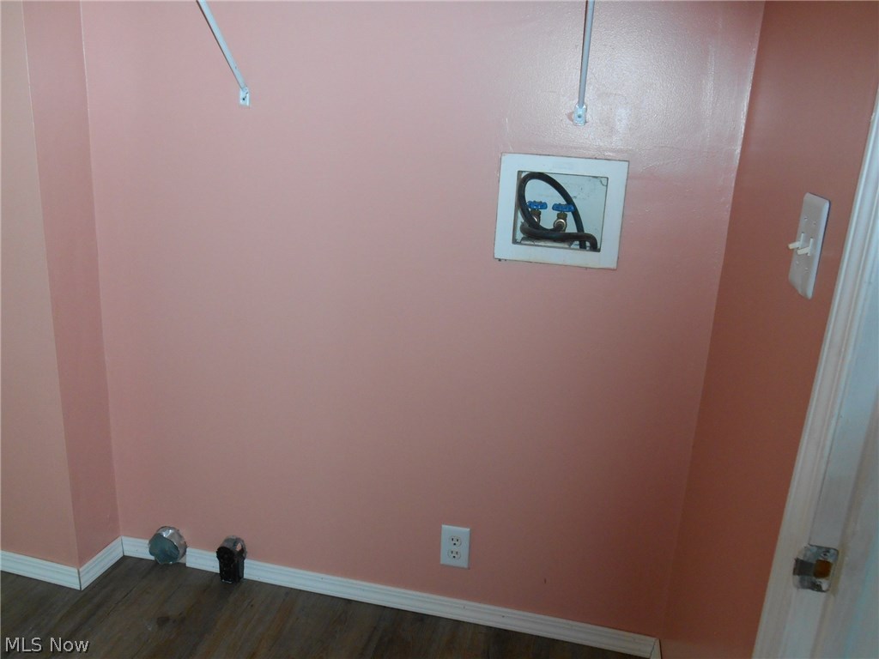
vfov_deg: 45.4
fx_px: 787
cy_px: 330
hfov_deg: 58.4
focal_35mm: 31
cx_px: 440
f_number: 3.6
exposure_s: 1/25
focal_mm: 5.5
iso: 250
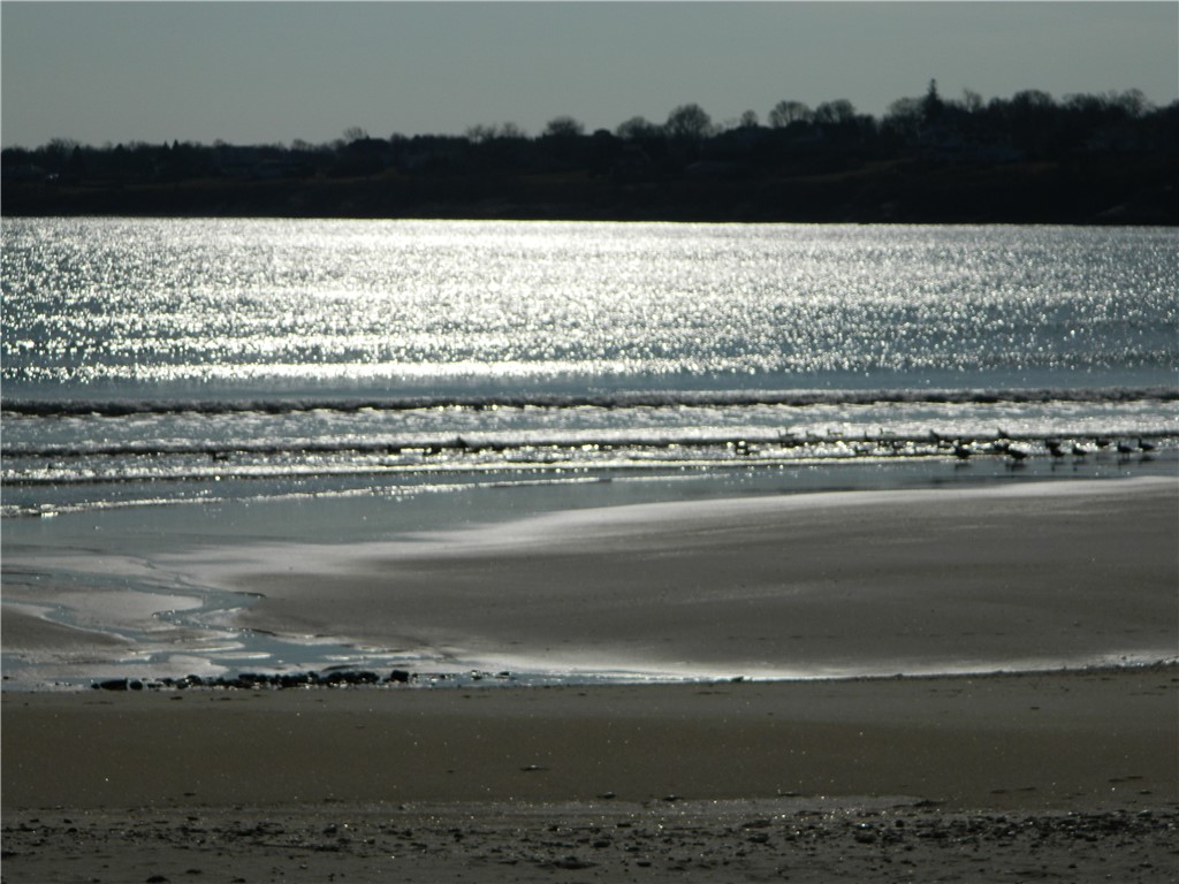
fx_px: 4394
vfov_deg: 11.5
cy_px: 442
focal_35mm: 129
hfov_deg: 15.3
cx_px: 590
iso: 80
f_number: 13.4
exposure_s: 1/800
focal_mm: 23.2
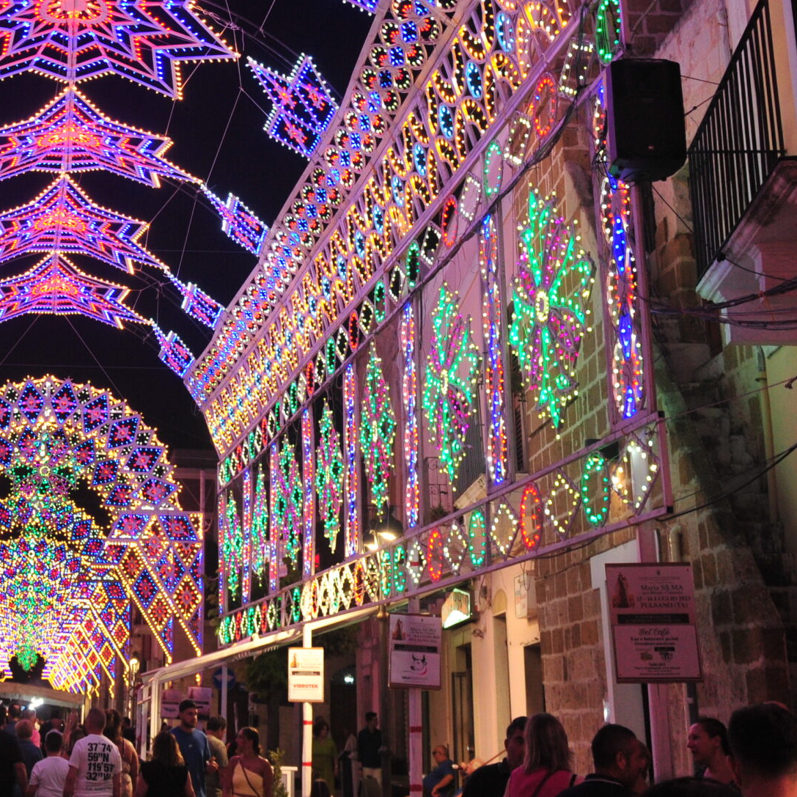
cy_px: 198
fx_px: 1511
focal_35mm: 58
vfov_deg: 29.1
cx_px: 132
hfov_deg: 28.8
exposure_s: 1/100
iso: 2000
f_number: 5
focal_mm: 29
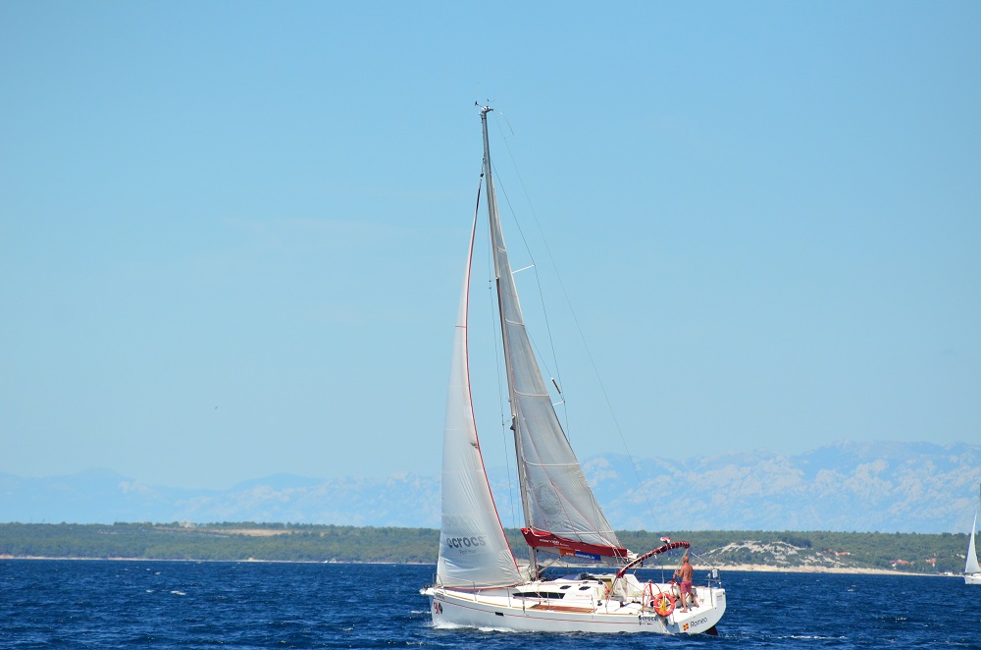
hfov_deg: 6.6
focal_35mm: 315
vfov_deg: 4.3
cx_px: 490
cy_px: 325
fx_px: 8565
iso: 1000
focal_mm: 210
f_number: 5.3
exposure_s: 1/8000
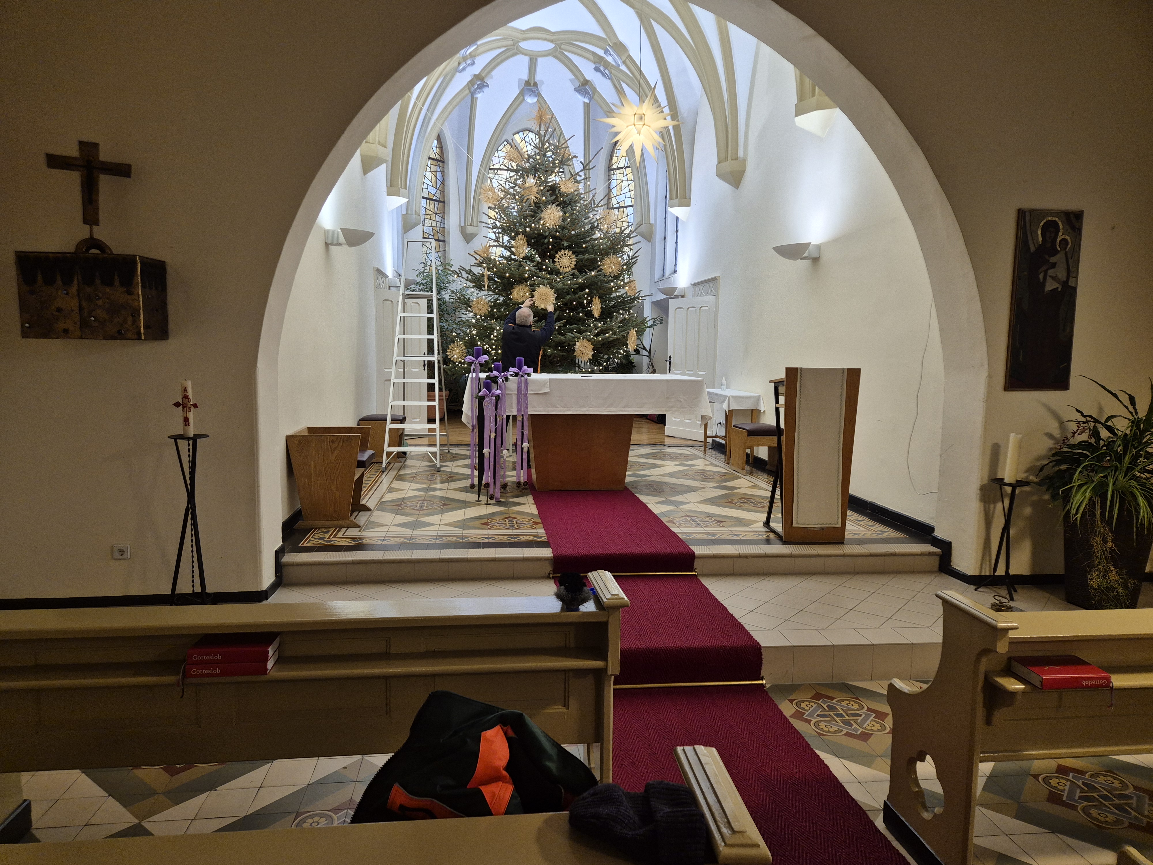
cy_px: 432
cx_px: 576
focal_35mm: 23
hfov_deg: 73.9
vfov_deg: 58.9
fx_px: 766
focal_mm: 5.4
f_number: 1.8
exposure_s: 1/100
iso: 250
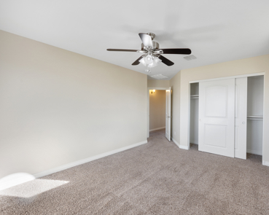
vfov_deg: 80.4
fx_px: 127
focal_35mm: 16
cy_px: 108
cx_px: 161
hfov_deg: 91.9
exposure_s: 1/3
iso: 320
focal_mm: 14
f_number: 9
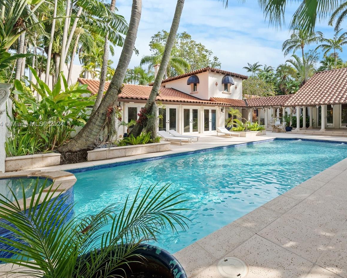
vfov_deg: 73.6
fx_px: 185
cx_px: 207
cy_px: 125
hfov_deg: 85.4
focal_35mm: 18
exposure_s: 1/160
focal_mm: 14
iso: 200
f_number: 8
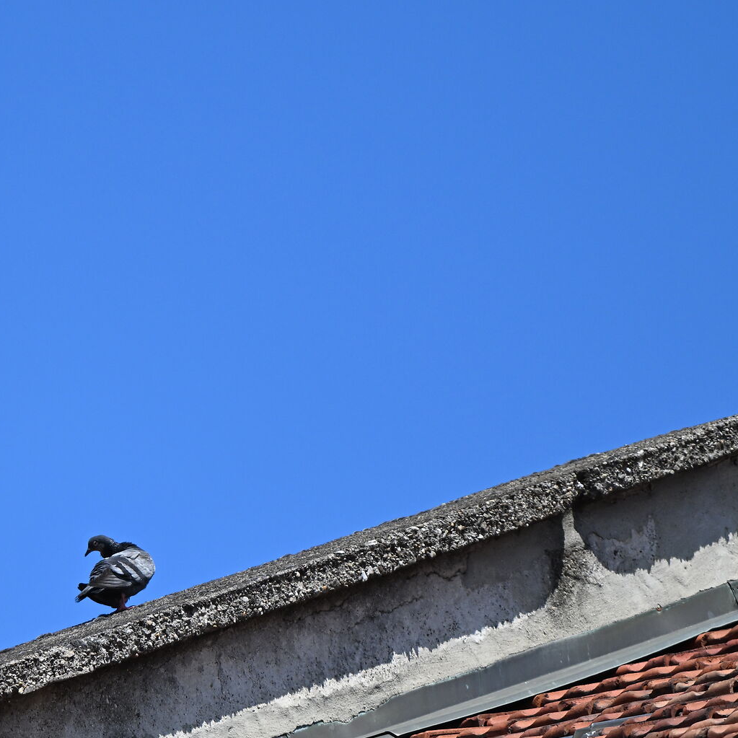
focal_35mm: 1196
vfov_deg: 1.5
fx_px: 28848
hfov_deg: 1.5
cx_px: 63
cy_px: 530
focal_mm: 600
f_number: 6.3
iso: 640
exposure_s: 1/2500
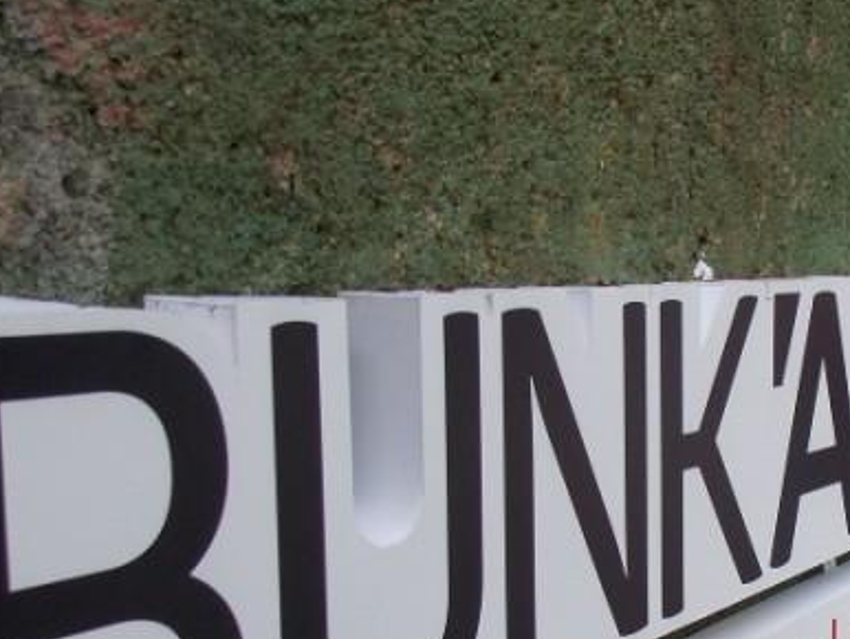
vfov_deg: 23.6
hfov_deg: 29.9
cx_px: 813
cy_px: 531
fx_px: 1499
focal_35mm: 61
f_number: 3.1
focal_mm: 4
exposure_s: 1/200
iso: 80
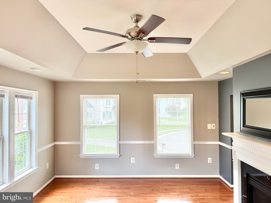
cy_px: 102
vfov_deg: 56.8
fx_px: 188
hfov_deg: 71.6
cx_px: 136
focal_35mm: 24
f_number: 1.78
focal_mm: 6.76
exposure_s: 1/120
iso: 100
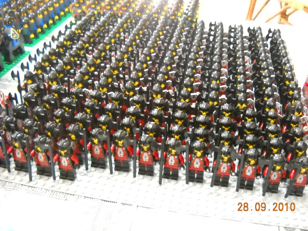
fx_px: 365
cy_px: 116
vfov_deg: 35.1
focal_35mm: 41
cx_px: 154
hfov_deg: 45.8
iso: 800
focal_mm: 6.72
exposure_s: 1/4
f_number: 3.1
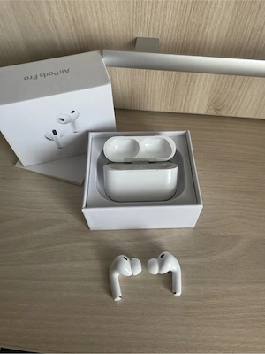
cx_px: 132
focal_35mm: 26
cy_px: 177
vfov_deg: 67.3
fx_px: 265
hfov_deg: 53.1
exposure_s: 1/121
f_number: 1.8
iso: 100
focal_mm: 4.25
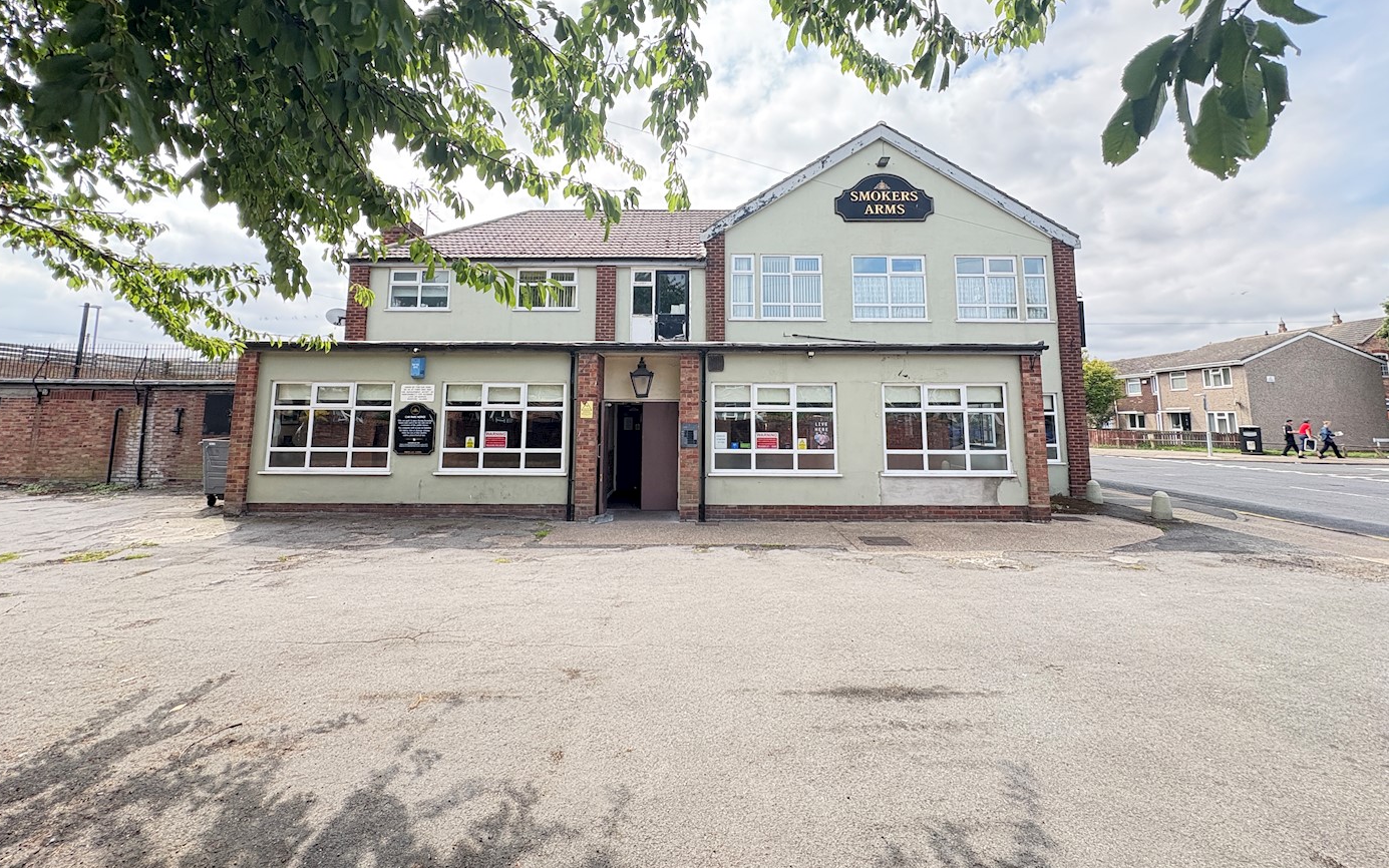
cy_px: 348
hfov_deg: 101.5
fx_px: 568
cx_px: 688
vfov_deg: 74.0
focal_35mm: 15
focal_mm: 2.22
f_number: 2.2
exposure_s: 1/291
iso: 64
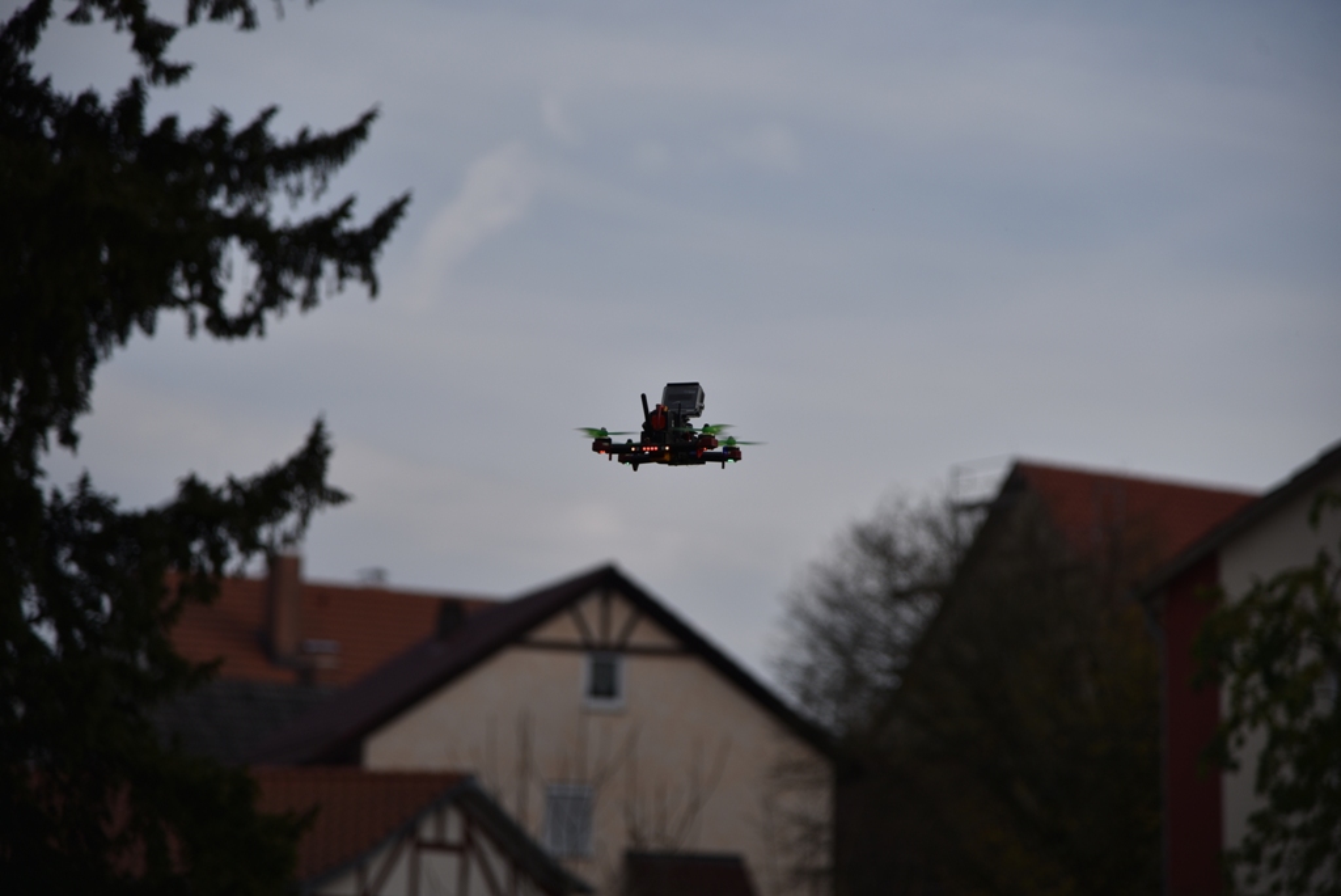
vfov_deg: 11.4
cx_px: 670
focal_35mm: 120
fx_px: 4472
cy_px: 448
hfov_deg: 17.1
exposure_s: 1/2000
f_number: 4
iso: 100
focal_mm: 120
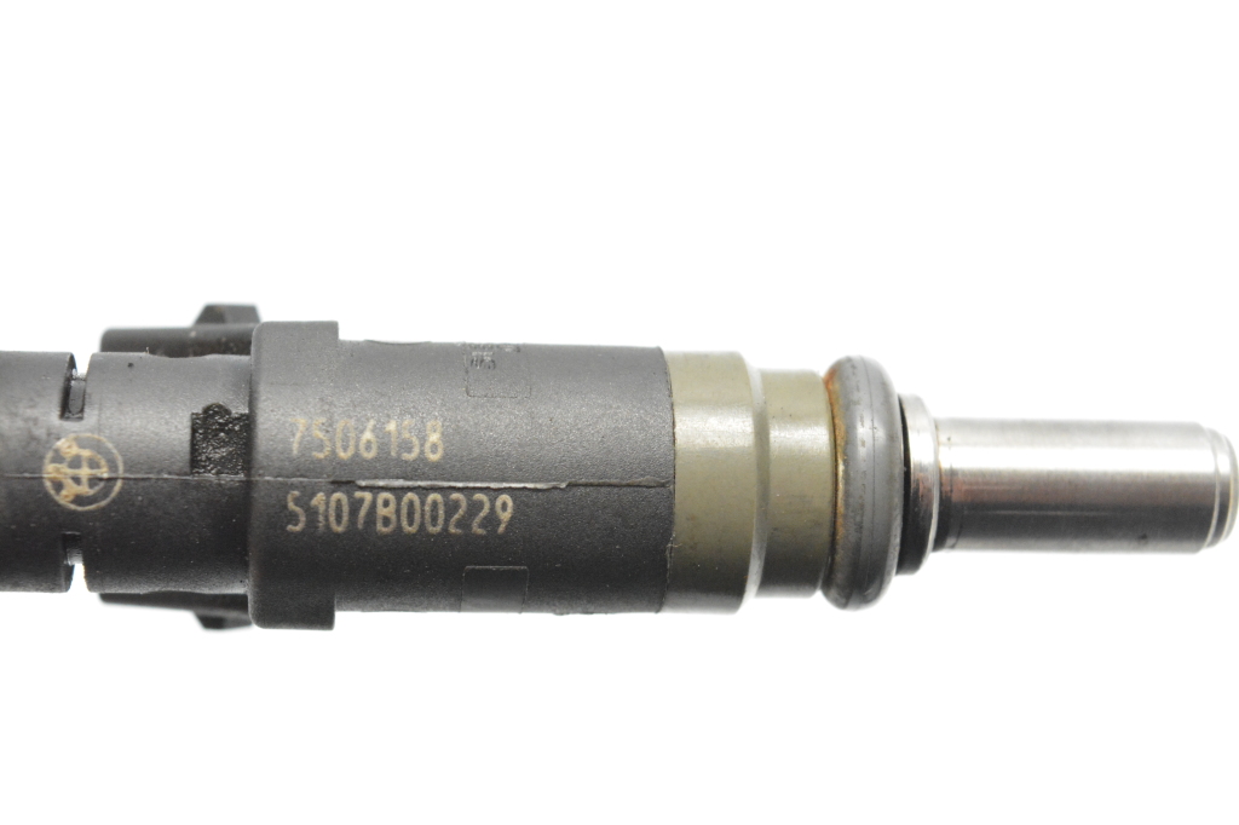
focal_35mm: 82
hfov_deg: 24.6
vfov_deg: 16.5
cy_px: 412
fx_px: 2838
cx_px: 620
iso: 6400
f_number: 9
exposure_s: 1/320
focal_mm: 55
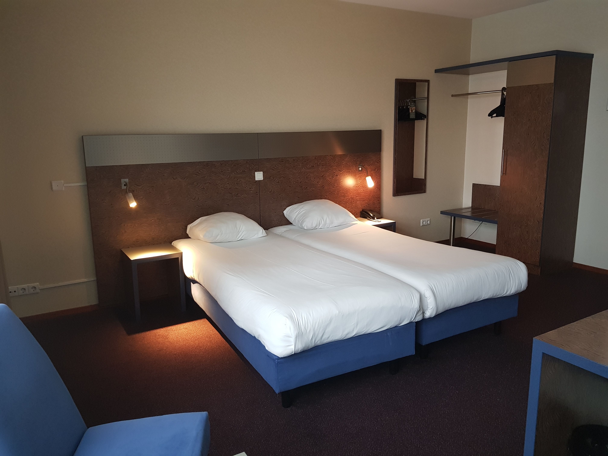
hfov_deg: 67.3
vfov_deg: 53.1
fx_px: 457
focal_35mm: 26
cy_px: 228
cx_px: 304
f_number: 1.7
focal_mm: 4.2
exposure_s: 1/25
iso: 250
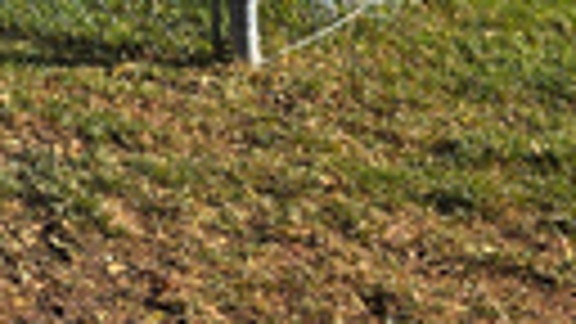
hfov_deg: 13.2
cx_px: -400
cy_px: -864
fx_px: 2291
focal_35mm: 150
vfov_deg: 6.7
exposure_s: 1/621
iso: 12
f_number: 1.7
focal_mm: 6.3
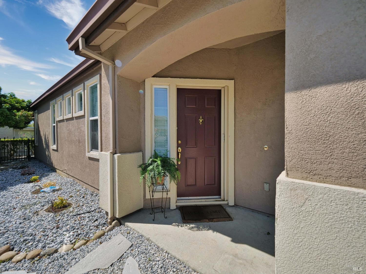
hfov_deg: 102.1
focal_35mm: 14
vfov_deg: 85.7
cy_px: 137
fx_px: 148
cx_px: 183
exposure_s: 1/1300
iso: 125
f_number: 4
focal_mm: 7
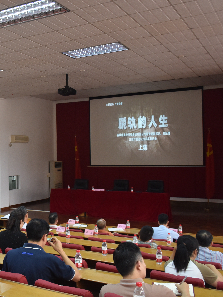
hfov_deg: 31.3
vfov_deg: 42.9
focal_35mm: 44
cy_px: 146
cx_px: 20
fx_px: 378
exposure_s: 1/60
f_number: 4
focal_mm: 20
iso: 1000
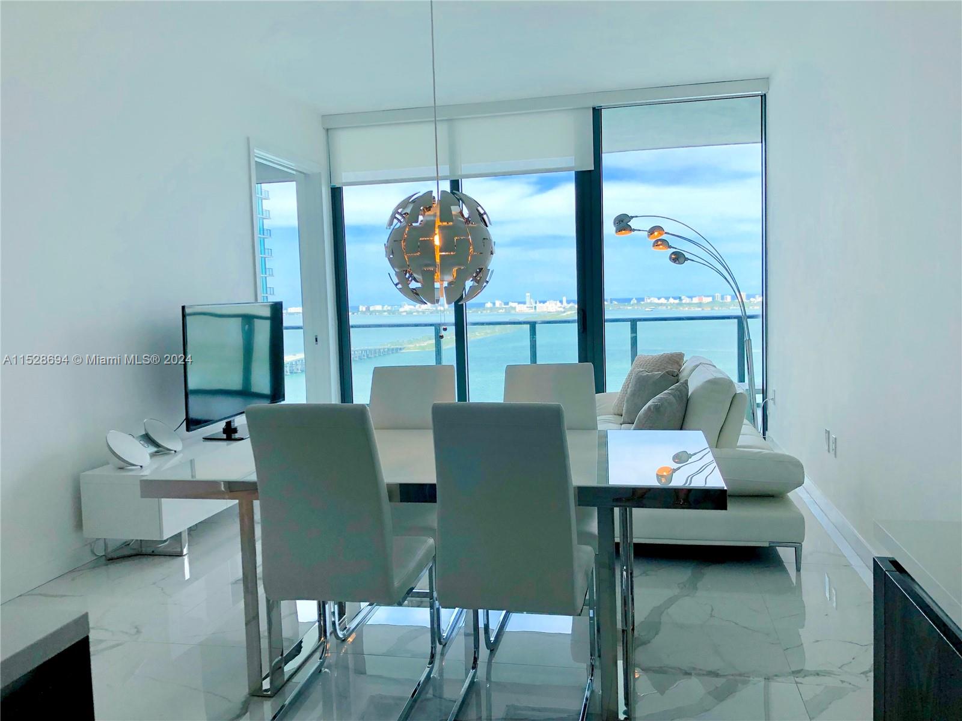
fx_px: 778
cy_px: 360
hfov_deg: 63.4
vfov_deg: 49.7
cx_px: 481
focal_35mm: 28
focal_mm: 4
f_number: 1.8
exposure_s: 1/546
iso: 20
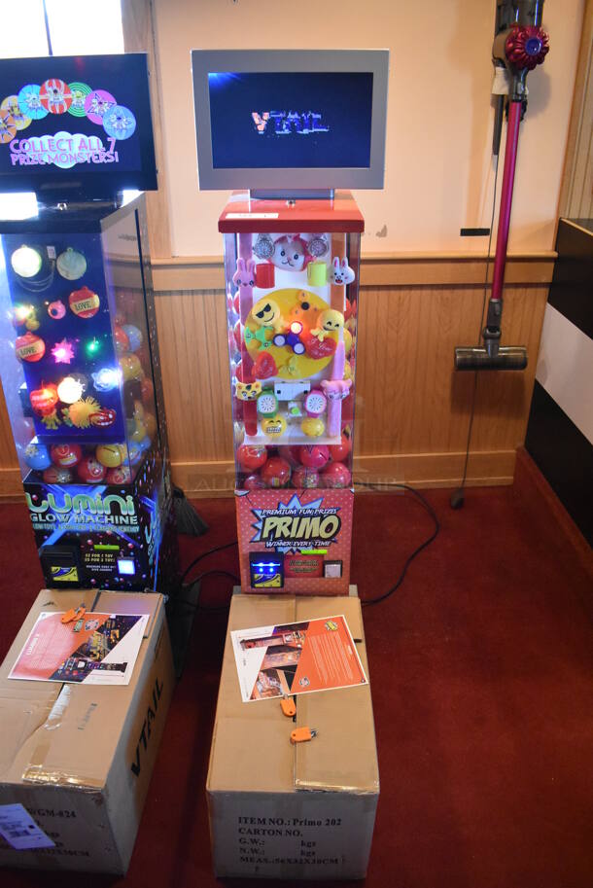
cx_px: 296
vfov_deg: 67.3
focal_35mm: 27
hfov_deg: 48.0
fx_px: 666
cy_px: 444
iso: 4000
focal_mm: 18
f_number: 3.5
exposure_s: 1/125
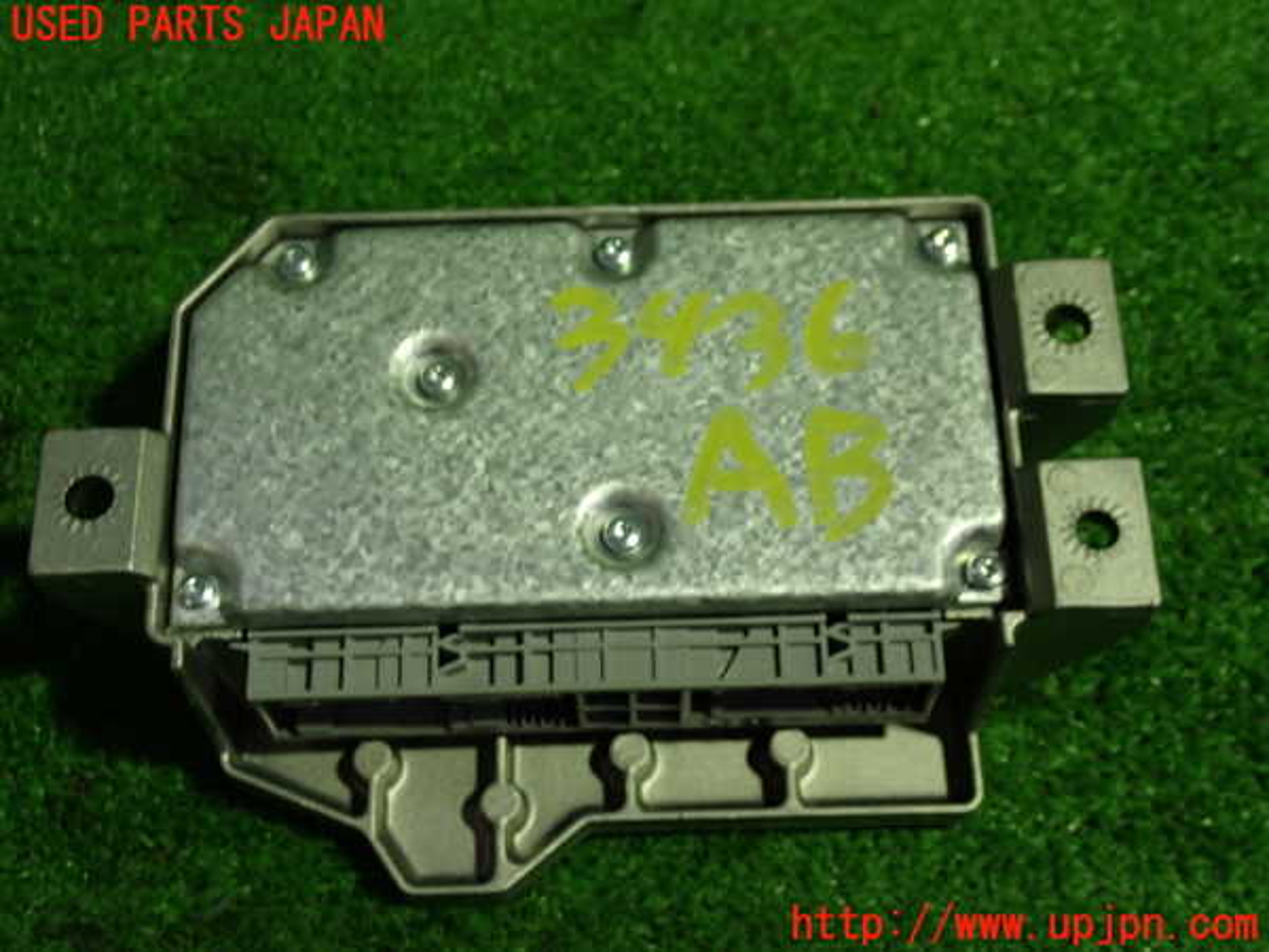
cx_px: 634
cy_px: 476
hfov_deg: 38.2
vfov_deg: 29.1
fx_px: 1833
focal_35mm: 50
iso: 250
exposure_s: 1/50
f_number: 3.2
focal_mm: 9.01
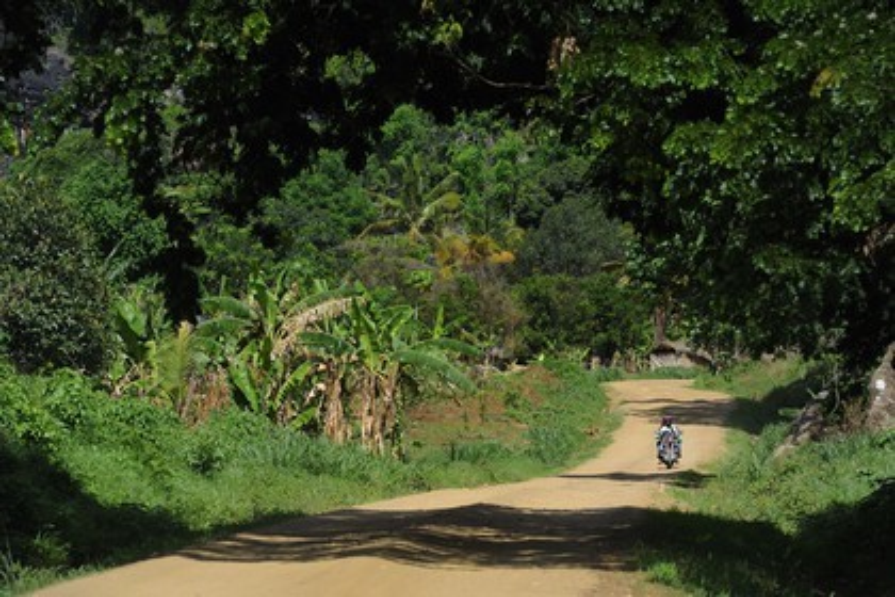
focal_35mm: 200
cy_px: 298
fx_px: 4972
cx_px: 448
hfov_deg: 10.3
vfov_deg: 6.9
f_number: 9
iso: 200
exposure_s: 1/400
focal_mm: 200
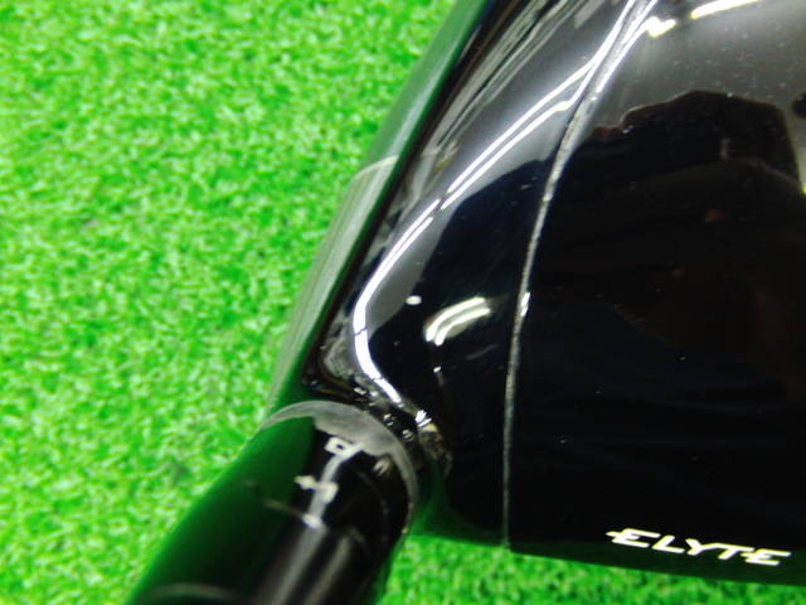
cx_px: 403
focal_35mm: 37
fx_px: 862
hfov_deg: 50.1
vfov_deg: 38.7
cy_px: 302
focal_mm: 6.42
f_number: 3.6
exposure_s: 1/10
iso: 400
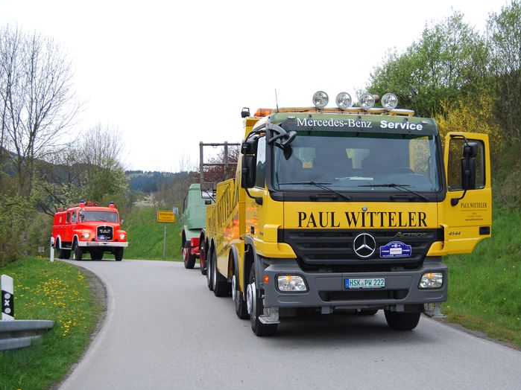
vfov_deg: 33.6
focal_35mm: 43
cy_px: 193
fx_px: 647
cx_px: 292
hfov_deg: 43.8
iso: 200
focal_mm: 26
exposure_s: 1/800
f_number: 4.2
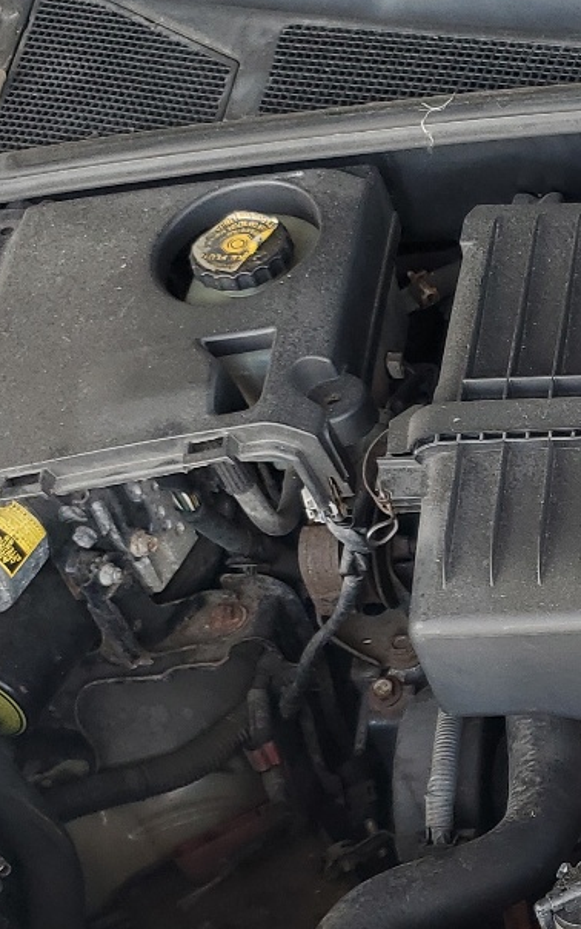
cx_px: 1027
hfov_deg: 15.5
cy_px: 648
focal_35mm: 73
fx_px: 1848
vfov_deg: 28.0
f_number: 1.5
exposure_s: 1/161
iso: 50
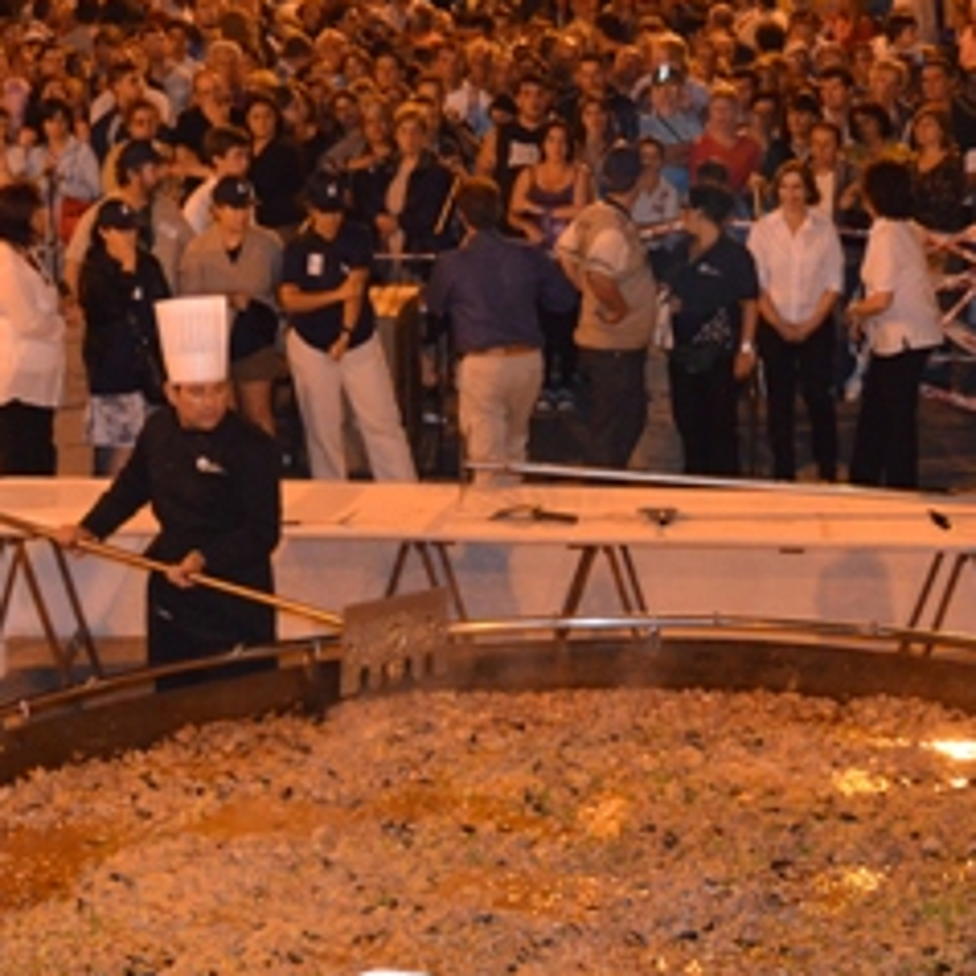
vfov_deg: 17.5
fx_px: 3162
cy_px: 422
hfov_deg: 17.5
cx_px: 525
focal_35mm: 99
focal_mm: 29
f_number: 4.5
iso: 3200
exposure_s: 1/60
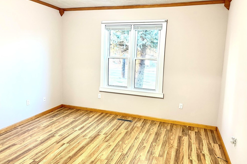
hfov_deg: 65.5
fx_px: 192
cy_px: 77
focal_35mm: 28
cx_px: 120
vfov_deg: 46.4
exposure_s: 1/60
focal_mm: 5.96
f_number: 1.6
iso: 125
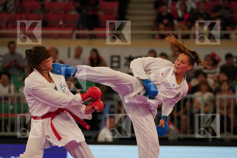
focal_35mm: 238
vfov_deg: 5.8
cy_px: 79
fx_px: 1567
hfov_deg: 8.7
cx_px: 118
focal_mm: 159
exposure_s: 1/1000
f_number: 2.8
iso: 1250
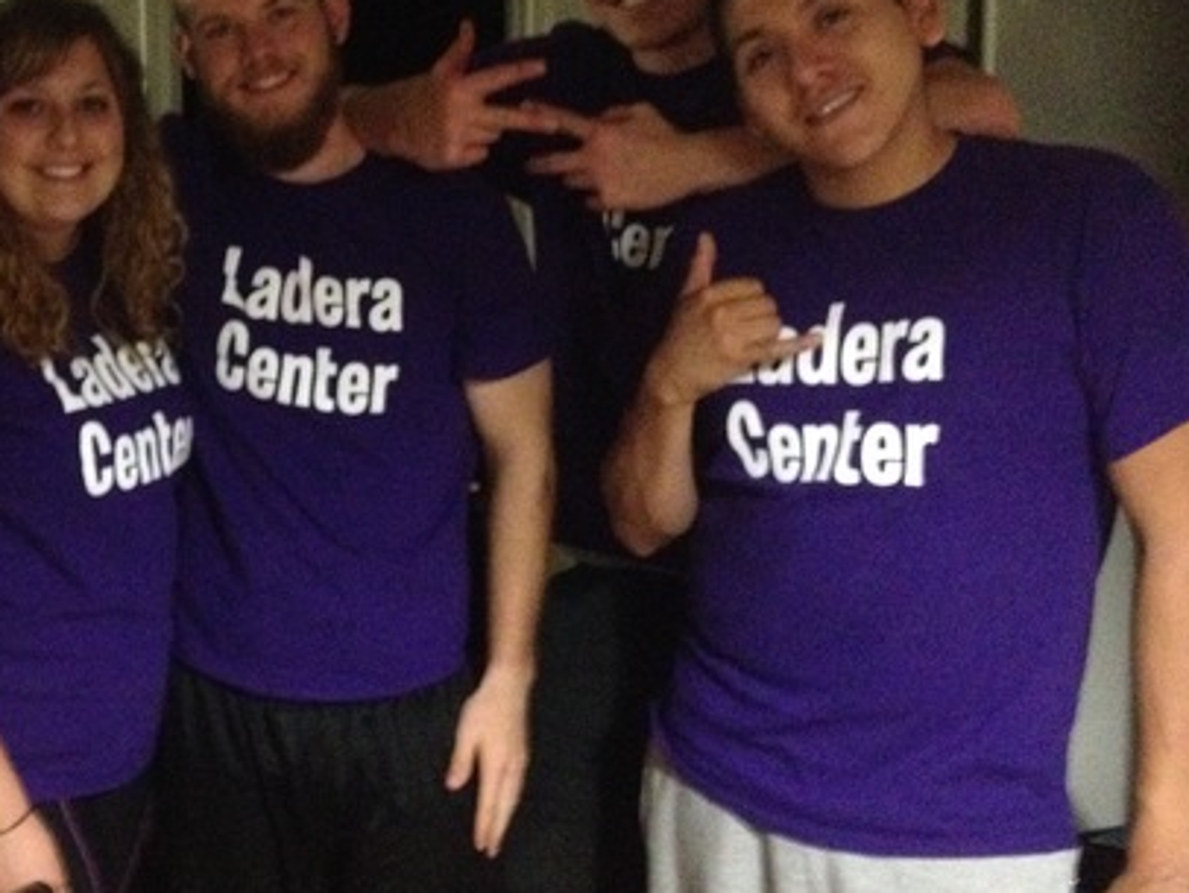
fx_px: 2131
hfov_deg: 30.4
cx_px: 240
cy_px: 401
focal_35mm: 62
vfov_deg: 23.7
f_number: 2.4
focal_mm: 4.28
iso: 800
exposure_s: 1/15
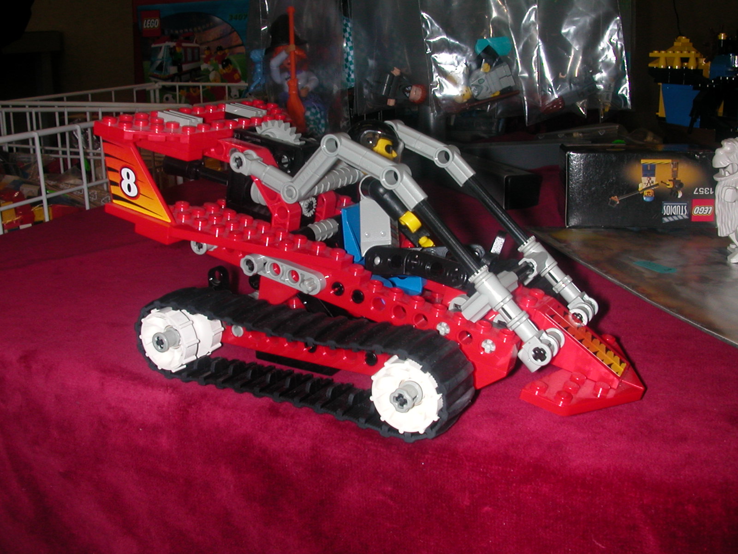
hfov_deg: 50.1
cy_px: 277
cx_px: 369
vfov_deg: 38.7
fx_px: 789
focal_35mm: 37
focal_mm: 5.6
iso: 100
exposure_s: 1/59.9
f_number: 4.5
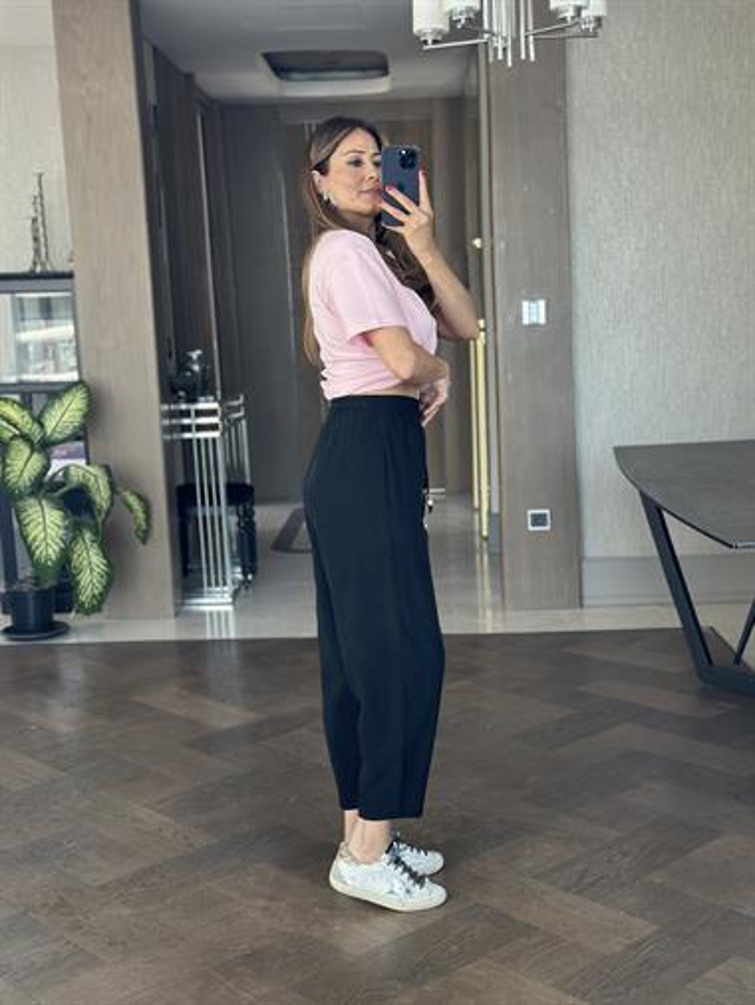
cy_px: 502
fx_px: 1395
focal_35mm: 48
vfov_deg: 39.6
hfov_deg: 30.3
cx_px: 378
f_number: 1.78
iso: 125
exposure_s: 1/83
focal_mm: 6.86
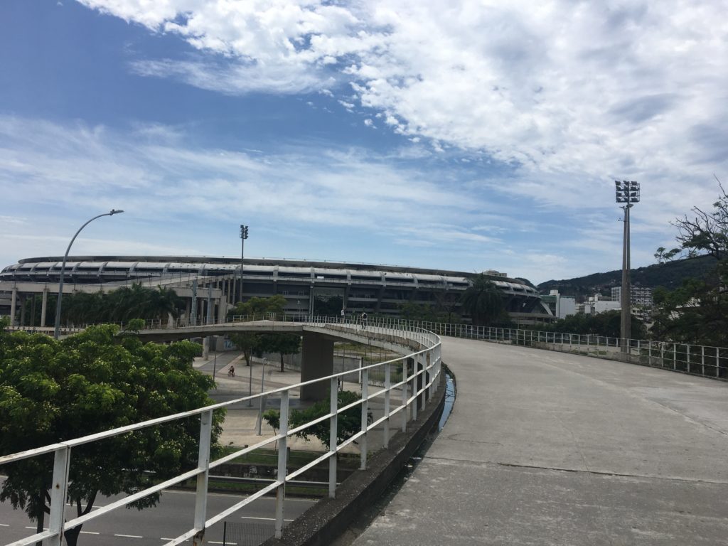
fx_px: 610
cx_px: 364
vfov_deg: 48.2
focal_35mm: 29
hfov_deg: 61.7
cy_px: 273
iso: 25
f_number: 2.2
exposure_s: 1/3344
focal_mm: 4.15
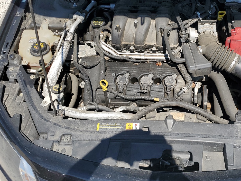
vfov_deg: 34.3
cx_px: 174
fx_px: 292
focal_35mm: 42
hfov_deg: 43.7
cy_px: 83
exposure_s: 1/2500
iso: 50
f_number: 1.5
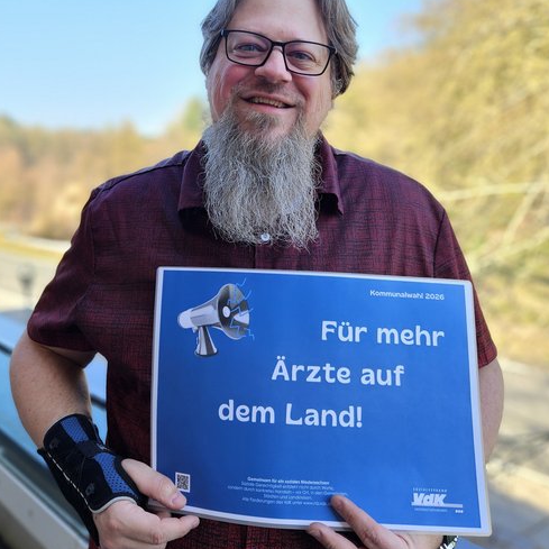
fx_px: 502
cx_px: 270
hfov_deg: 57.3
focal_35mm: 28
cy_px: 266
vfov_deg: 57.3
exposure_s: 1/158
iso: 25
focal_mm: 5.4
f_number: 1.8
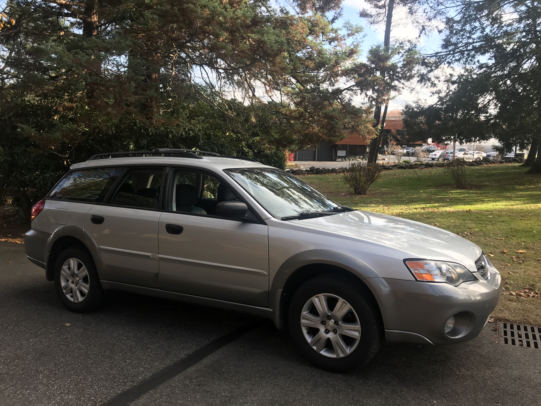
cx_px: 270
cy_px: 203
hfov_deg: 63.4
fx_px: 438
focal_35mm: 28
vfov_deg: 49.7
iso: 20
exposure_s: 1/406
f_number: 1.8
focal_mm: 3.99
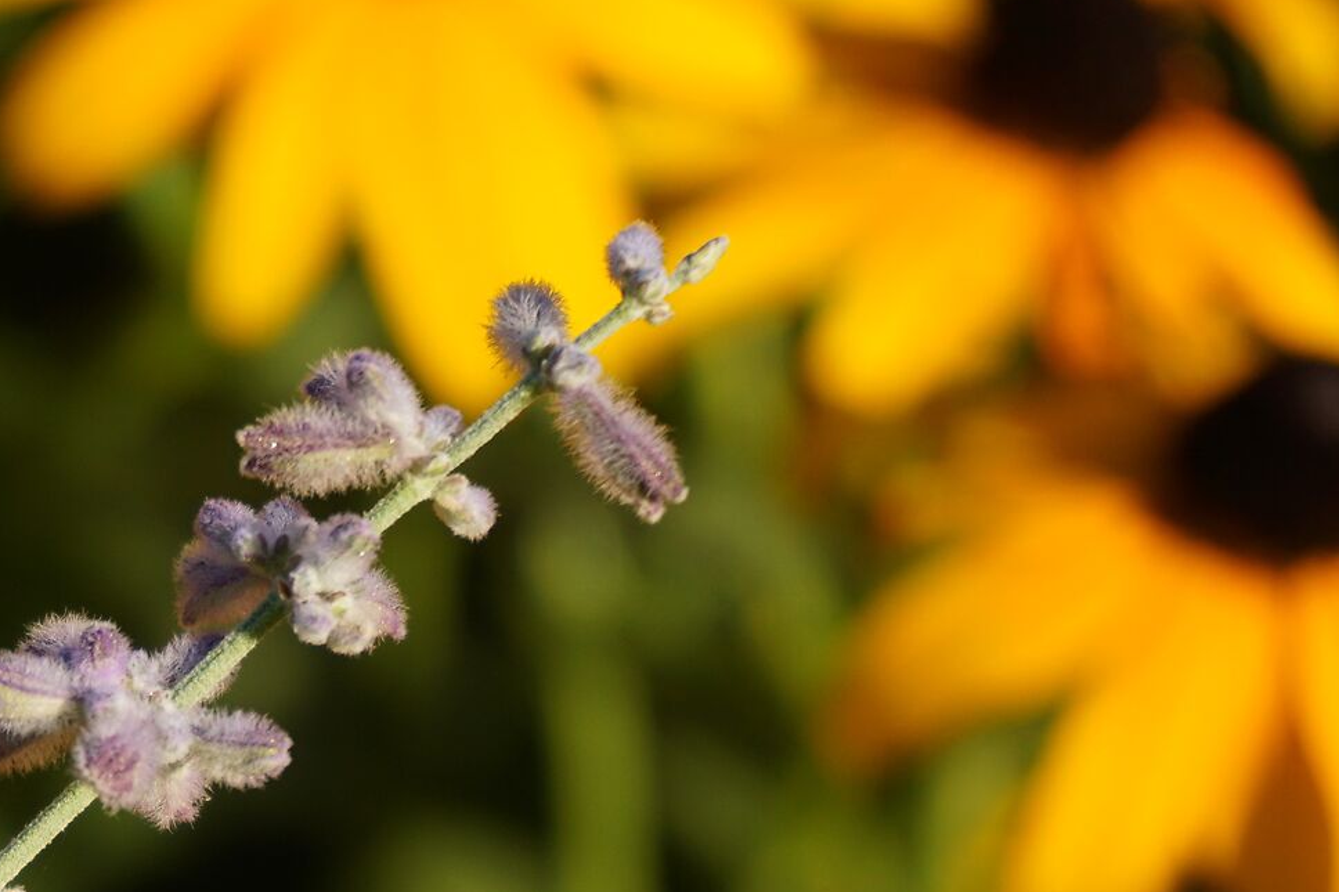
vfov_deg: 7.3
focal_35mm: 186
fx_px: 6917
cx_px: -310
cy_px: 1066
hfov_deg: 10.8
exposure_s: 1/160
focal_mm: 50
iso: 125
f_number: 5.6
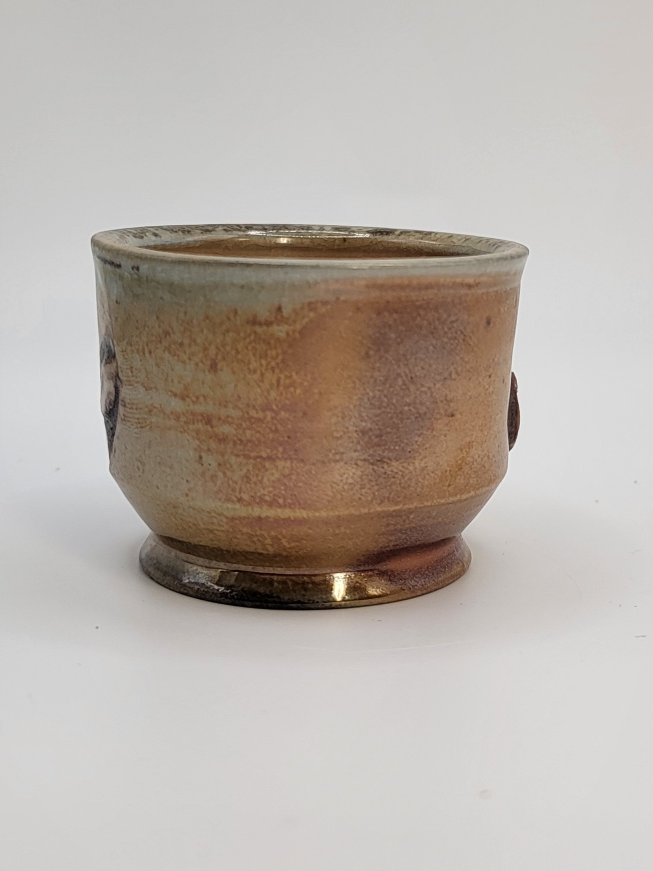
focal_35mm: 24
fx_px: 604
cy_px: 436
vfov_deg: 71.6
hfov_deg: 56.8
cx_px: 326
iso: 16
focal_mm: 6.7
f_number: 1.8
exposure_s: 1/250
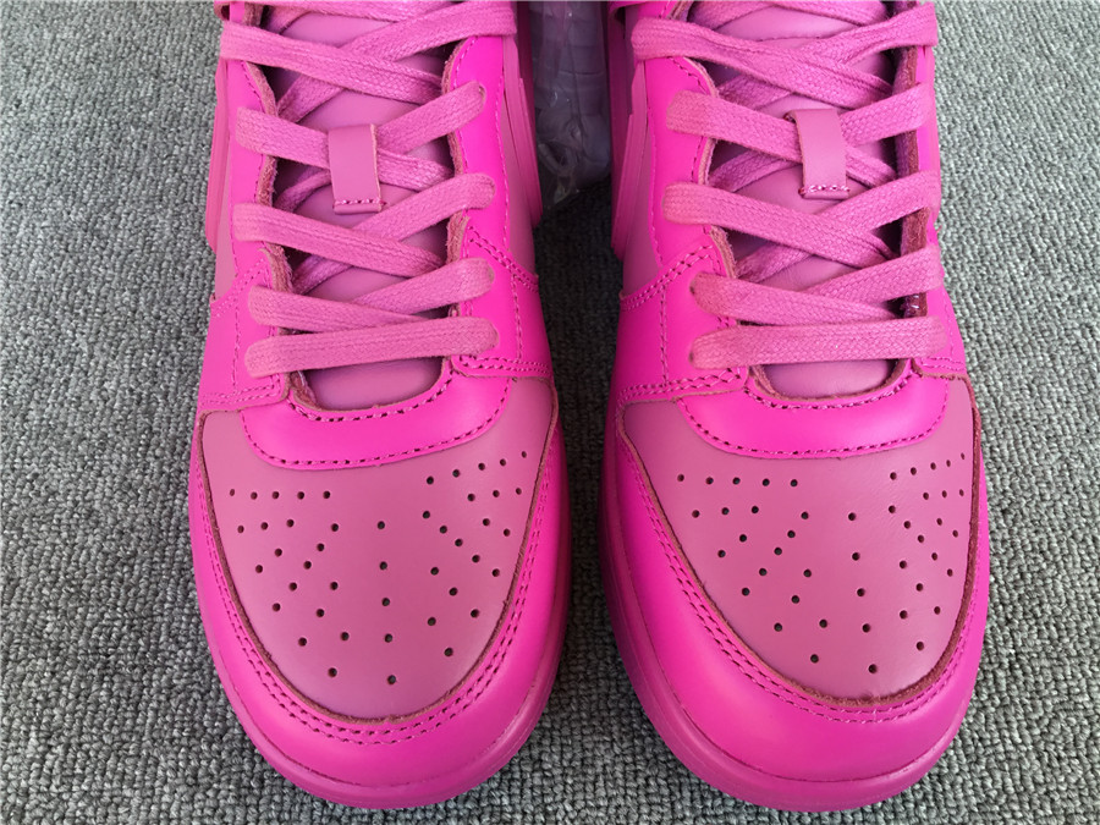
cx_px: 550
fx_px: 985
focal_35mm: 31
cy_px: 412
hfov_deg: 58.4
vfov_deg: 45.4
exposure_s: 1/100
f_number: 2.4
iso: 40
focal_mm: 3.3
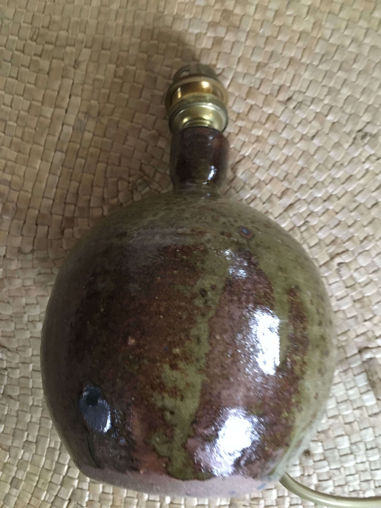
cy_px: 254
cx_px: 190
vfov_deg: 61.7
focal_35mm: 29
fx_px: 426
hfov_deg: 48.2
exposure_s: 1/17
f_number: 2.2
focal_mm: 4.15
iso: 400
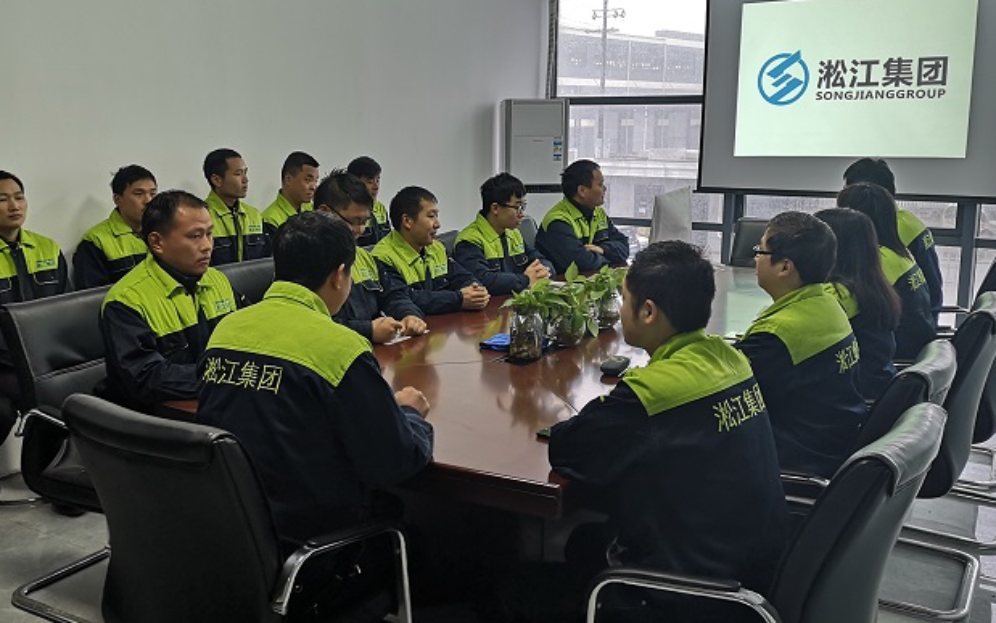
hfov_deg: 52.7
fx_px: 1004
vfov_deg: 34.4
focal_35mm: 37
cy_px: 285
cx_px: 447
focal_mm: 3.95
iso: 125
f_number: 1.8
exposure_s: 1/50
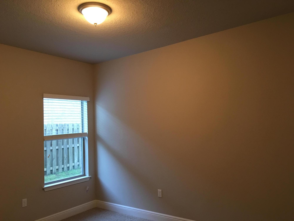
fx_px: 246
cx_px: 147
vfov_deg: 48.2
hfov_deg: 61.7
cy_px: 110
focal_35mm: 29
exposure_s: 1/15
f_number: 2.2
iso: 100
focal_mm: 4.15
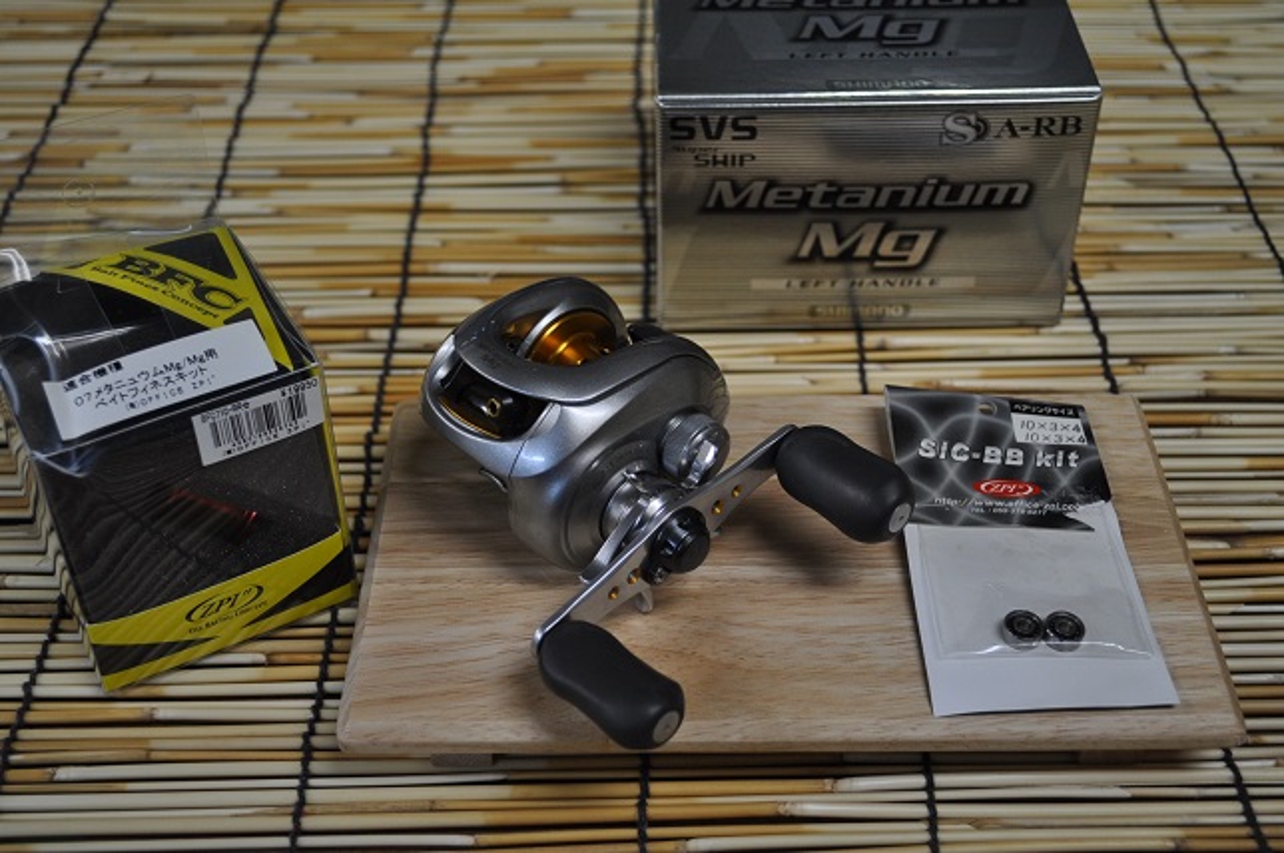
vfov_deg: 28.0
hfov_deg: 41.2
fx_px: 1710
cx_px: 642
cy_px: 426
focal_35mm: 48
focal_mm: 32
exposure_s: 1/60
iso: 500
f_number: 4.8
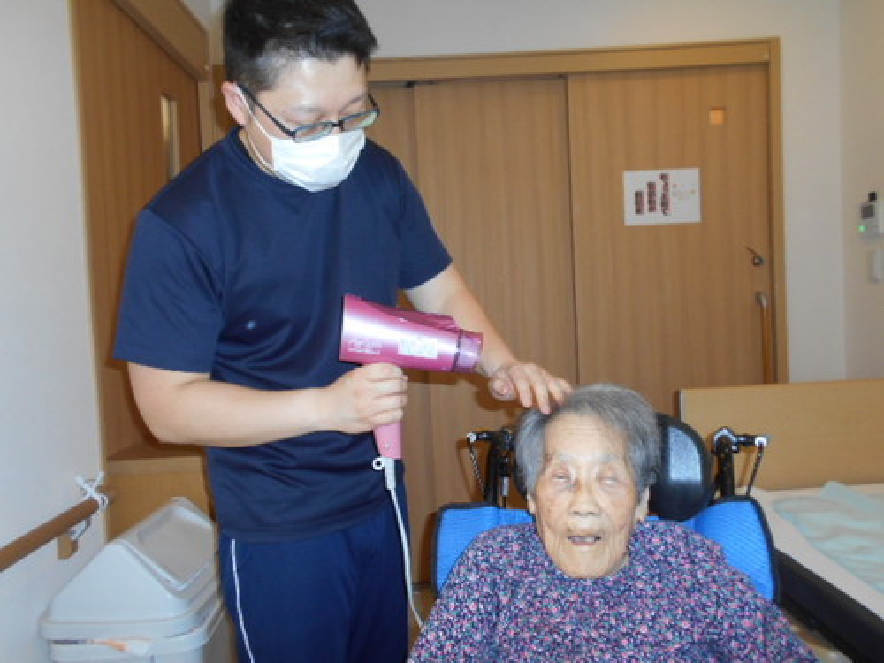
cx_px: 442
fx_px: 664
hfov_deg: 67.3
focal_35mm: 26
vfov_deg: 53.1
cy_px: 332
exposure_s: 1/25
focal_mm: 4.6
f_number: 3.2
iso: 200
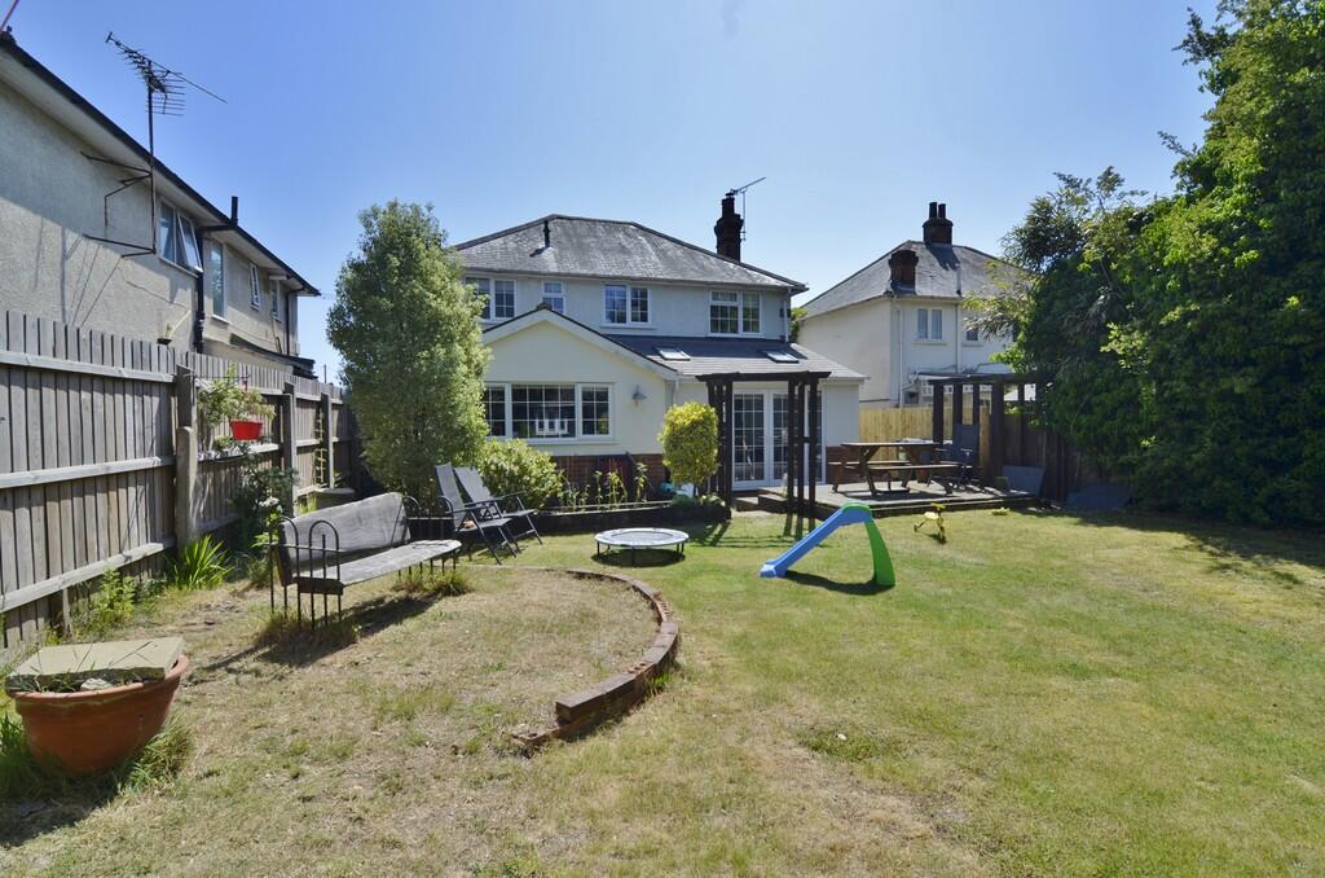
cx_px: 662
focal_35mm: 16
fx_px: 606
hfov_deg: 95.1
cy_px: 439
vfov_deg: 71.8
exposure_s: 1/250
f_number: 8
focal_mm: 11
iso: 125
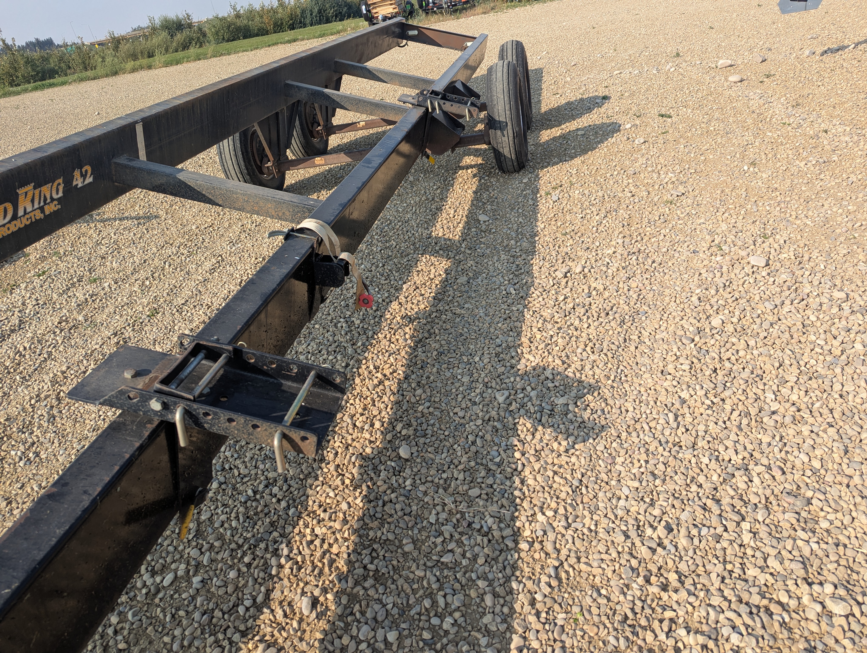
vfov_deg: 56.9
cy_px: 326
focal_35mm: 24
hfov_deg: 71.5
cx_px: 434
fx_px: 602
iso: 40
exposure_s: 1/1088
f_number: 1.85
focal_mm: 6.81
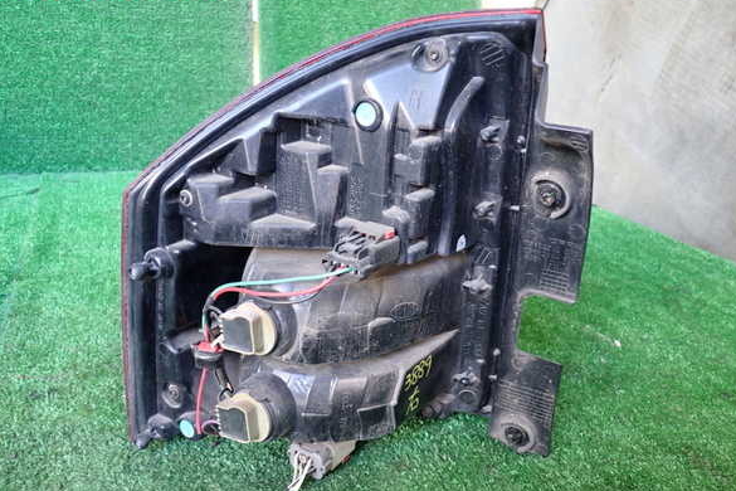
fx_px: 654
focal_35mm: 32
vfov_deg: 41.1
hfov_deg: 58.7
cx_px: 375
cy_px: 254
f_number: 2.3
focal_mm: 5.4
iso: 320
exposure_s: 1/30
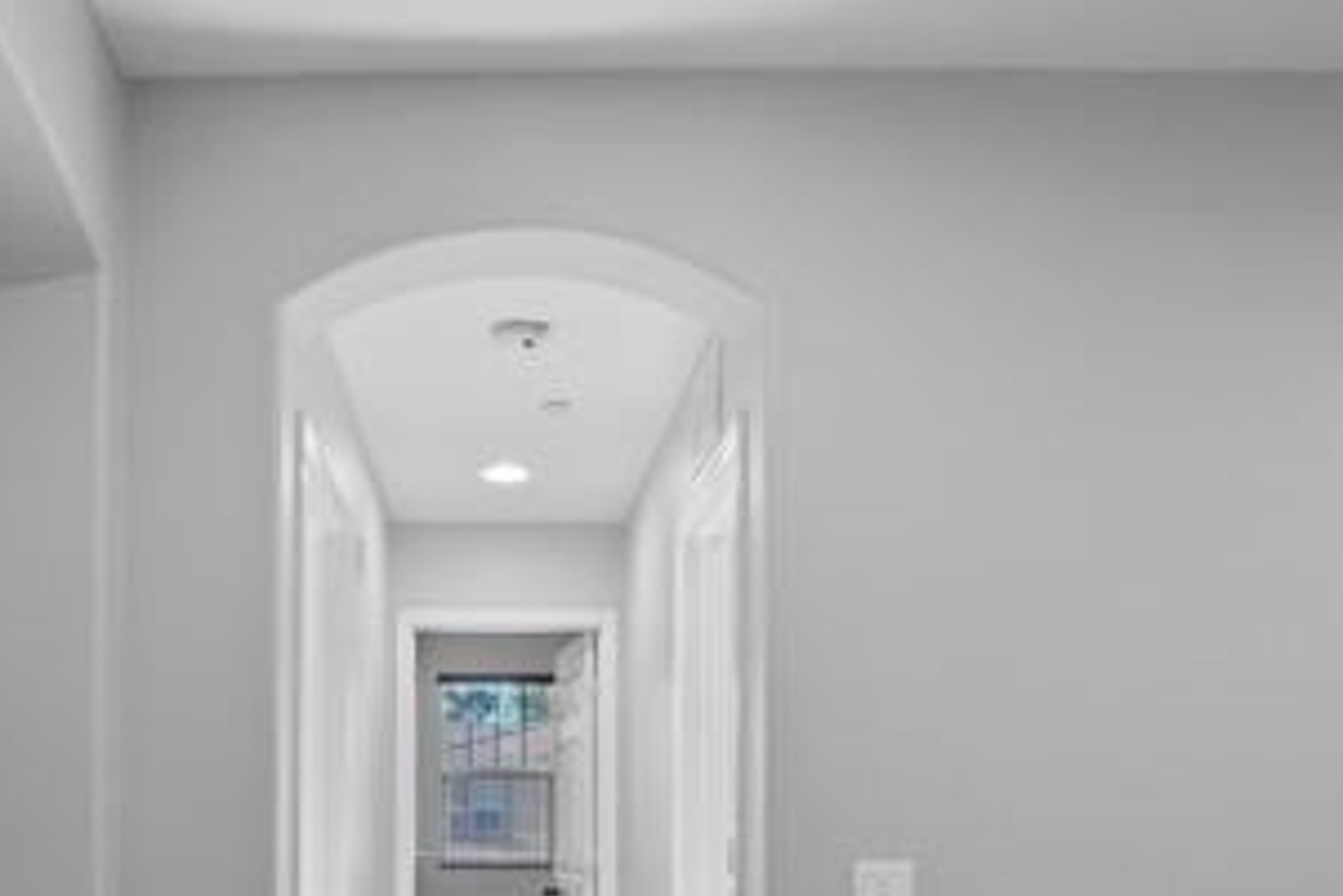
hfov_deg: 54.9
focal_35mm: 34
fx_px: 1269
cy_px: 863
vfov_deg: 35.7
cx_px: 477
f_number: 4
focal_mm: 16
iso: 320
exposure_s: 1/15
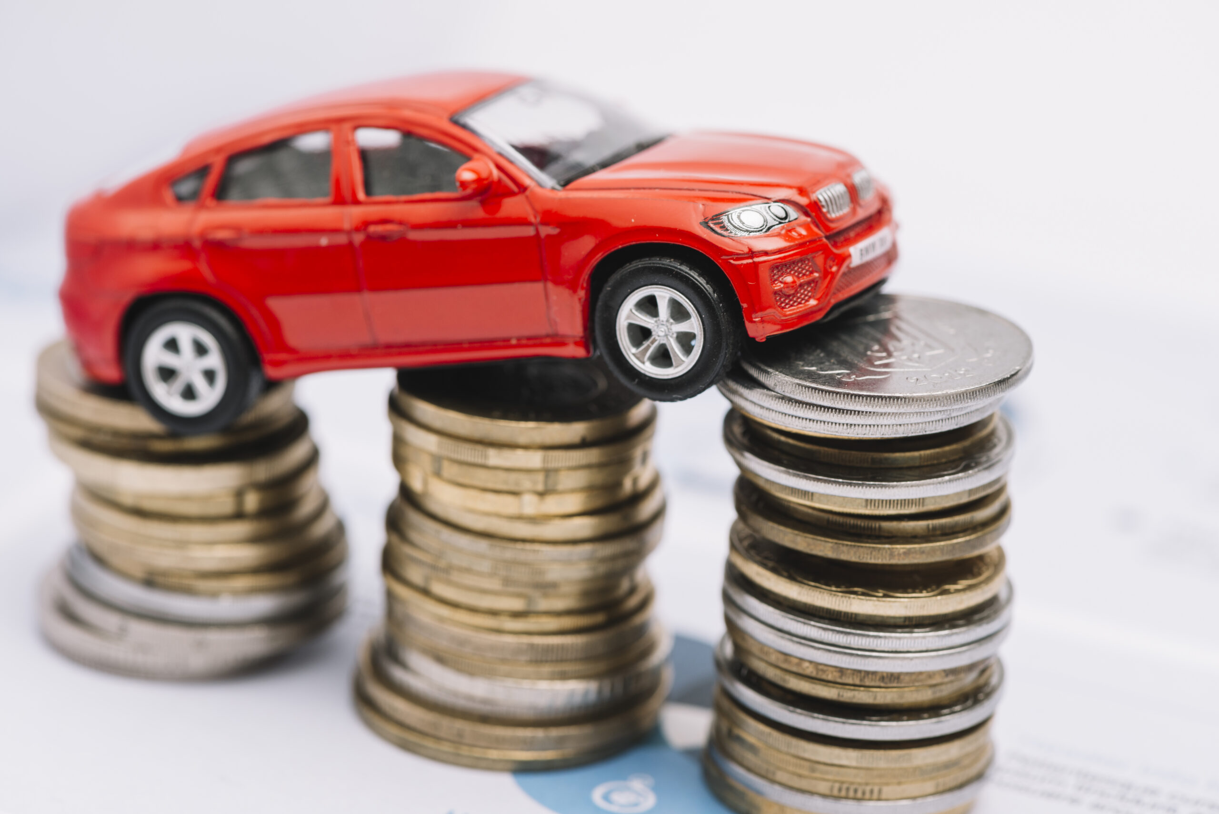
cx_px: 610
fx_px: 3557
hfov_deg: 19.4
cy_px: 407
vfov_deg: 13.1
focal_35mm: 105
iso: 250
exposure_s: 1/160
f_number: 10
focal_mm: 105
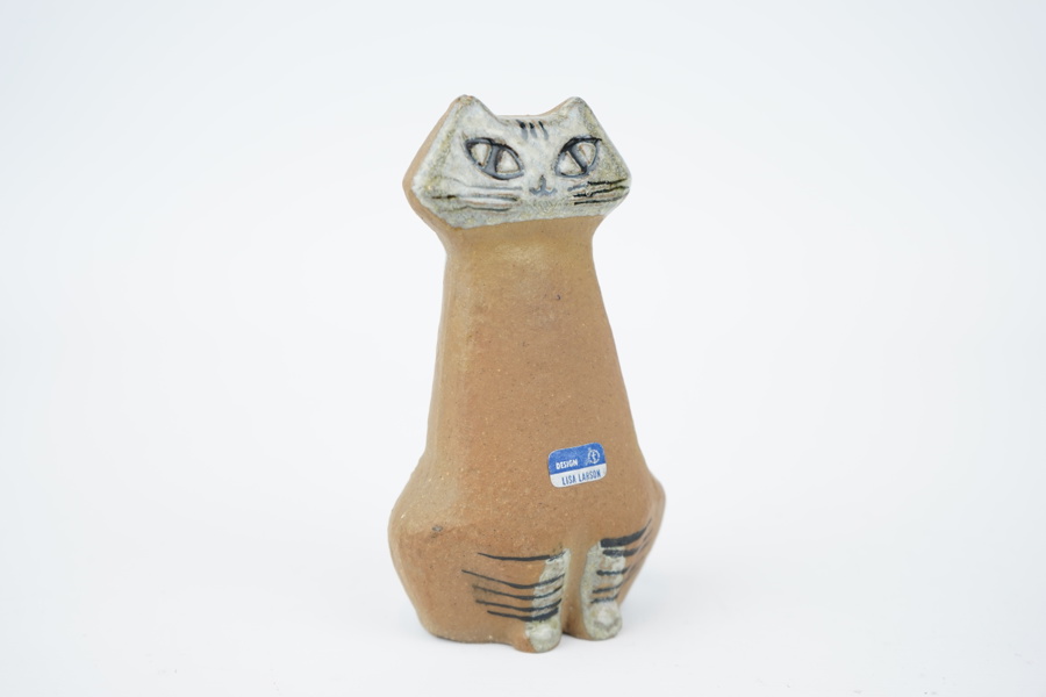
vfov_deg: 24.6
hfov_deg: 36.2
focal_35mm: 55
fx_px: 1598
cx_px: 523
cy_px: 348
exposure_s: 1/60
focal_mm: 55
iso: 100
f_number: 5
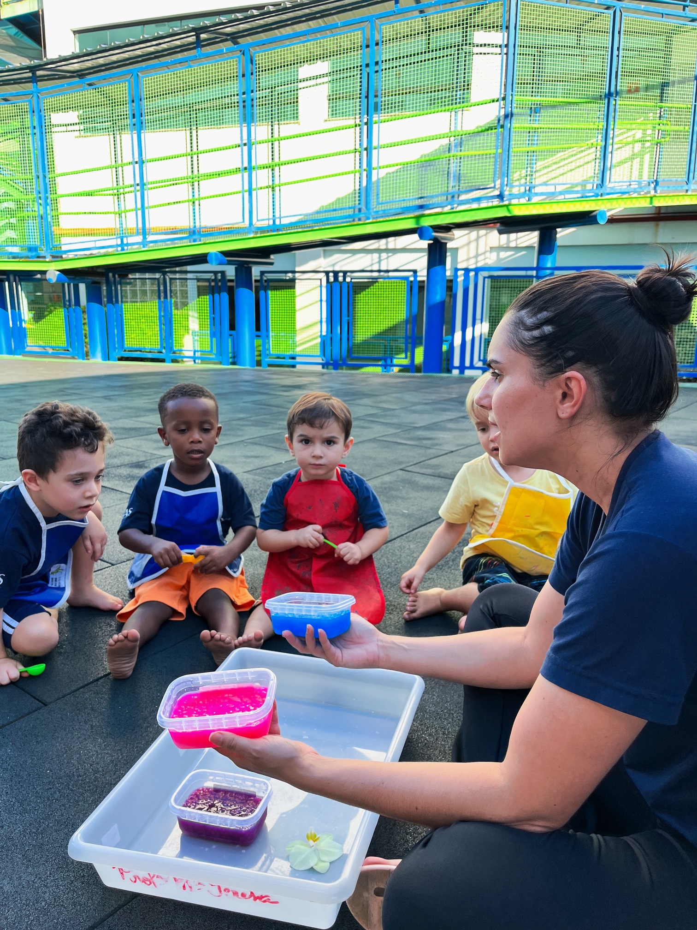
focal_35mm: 26
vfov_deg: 67.3
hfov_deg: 53.1
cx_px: 348
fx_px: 698
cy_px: 465
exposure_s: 1/412
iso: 50
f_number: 1.6
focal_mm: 5.1
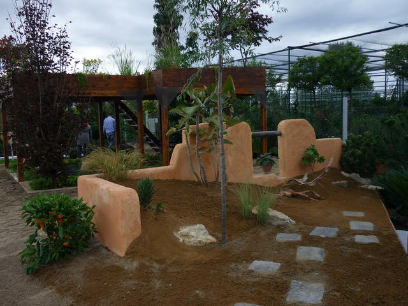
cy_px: 153
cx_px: 204
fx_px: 389
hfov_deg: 55.4
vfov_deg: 42.9
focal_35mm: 33
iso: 80
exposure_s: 1/125
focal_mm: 5.5
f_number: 2.8
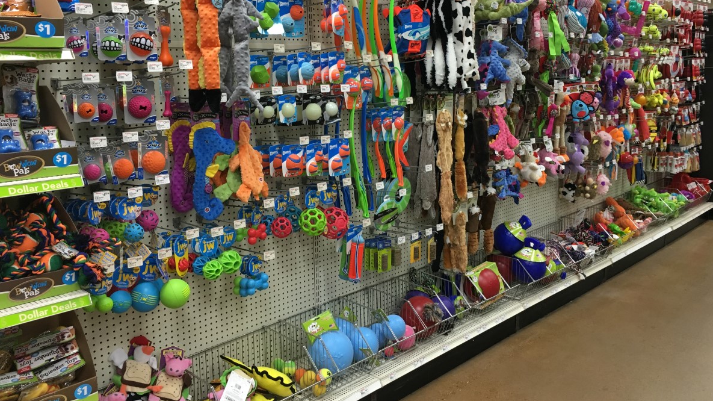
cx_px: 360
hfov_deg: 61.0
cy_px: 151
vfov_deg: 36.5
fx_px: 605
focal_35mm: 32
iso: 100
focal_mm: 4.15
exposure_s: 1/30
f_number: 2.2
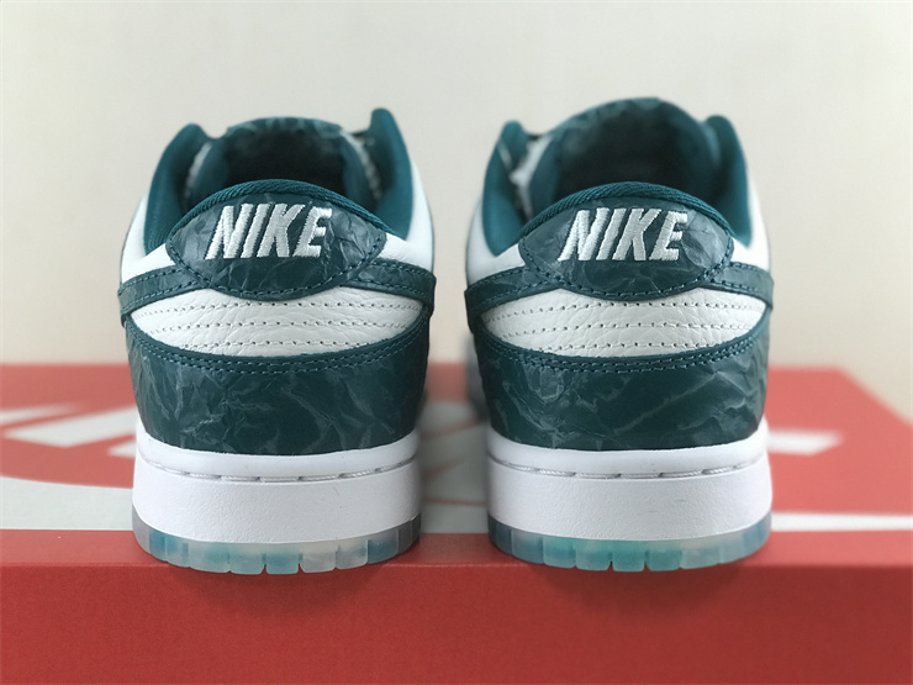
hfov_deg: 33.8
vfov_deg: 25.7
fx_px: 1503
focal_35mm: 57
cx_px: 456
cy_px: 342
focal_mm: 6.6
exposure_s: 1/50
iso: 125
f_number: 2.8
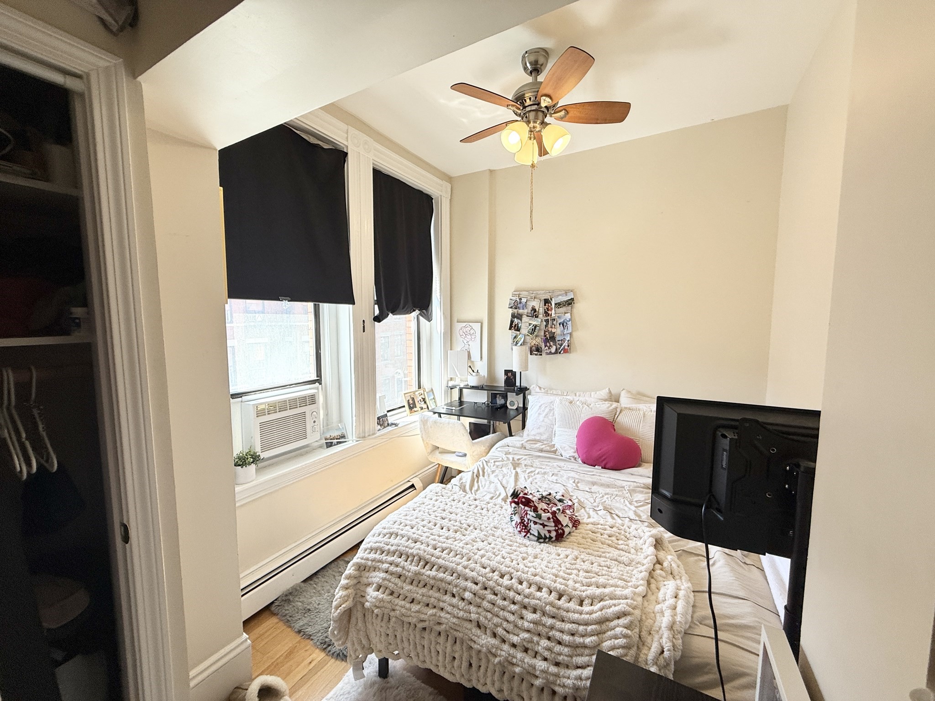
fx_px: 378
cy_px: 350
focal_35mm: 14
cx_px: 468
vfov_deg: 85.7
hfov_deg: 102.1
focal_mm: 2.22
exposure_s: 1/120
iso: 64
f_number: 2.2
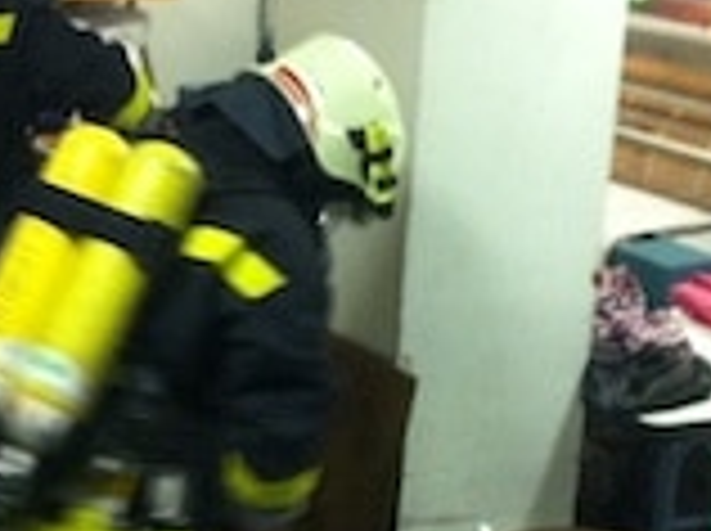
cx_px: 158
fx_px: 2276
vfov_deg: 13.3
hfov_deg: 17.6
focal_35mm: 111
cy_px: 304
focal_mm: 3.85
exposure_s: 1/15
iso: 250
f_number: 2.8
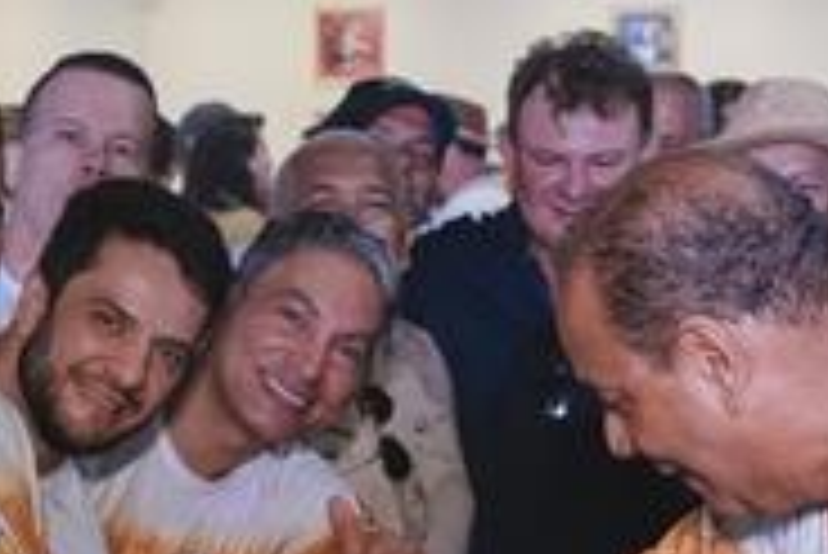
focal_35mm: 145
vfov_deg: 9.3
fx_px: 3338
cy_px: 750
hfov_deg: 14.1
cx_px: 153
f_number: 3.2
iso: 2500
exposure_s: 1/250
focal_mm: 24
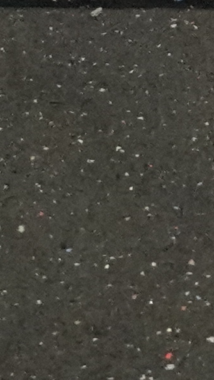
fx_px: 2882
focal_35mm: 286
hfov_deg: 4.1
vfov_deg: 7.2
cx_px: 564
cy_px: -452
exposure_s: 1/320
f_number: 3.5
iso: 6400
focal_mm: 18
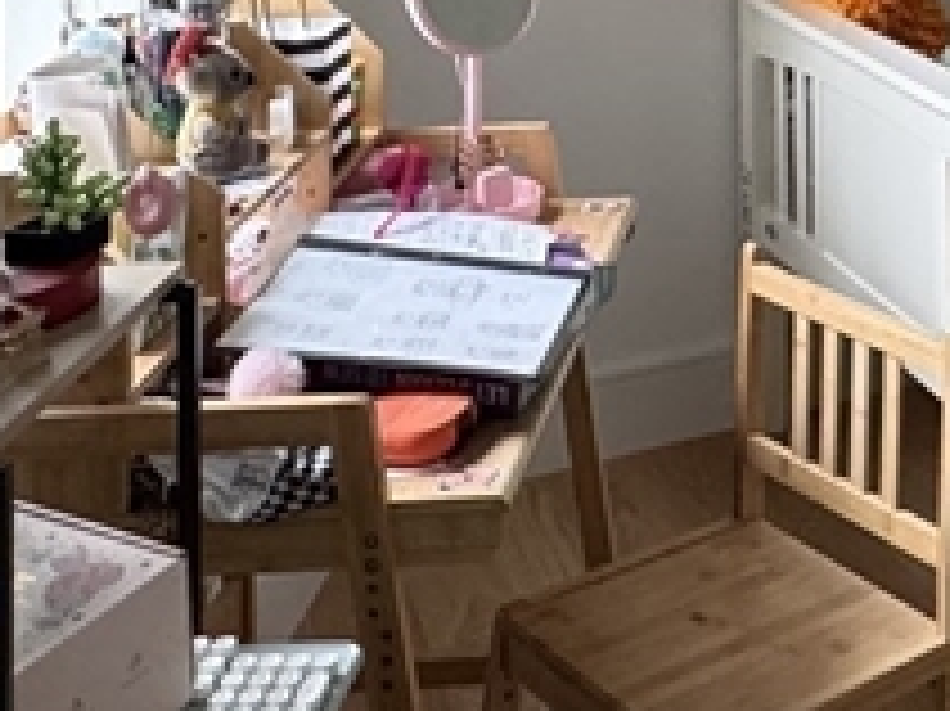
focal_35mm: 68
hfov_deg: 26.0
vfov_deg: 18.5
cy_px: -428
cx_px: 1085
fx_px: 1865
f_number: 2.2
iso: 250
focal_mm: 2.22
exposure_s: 1/120
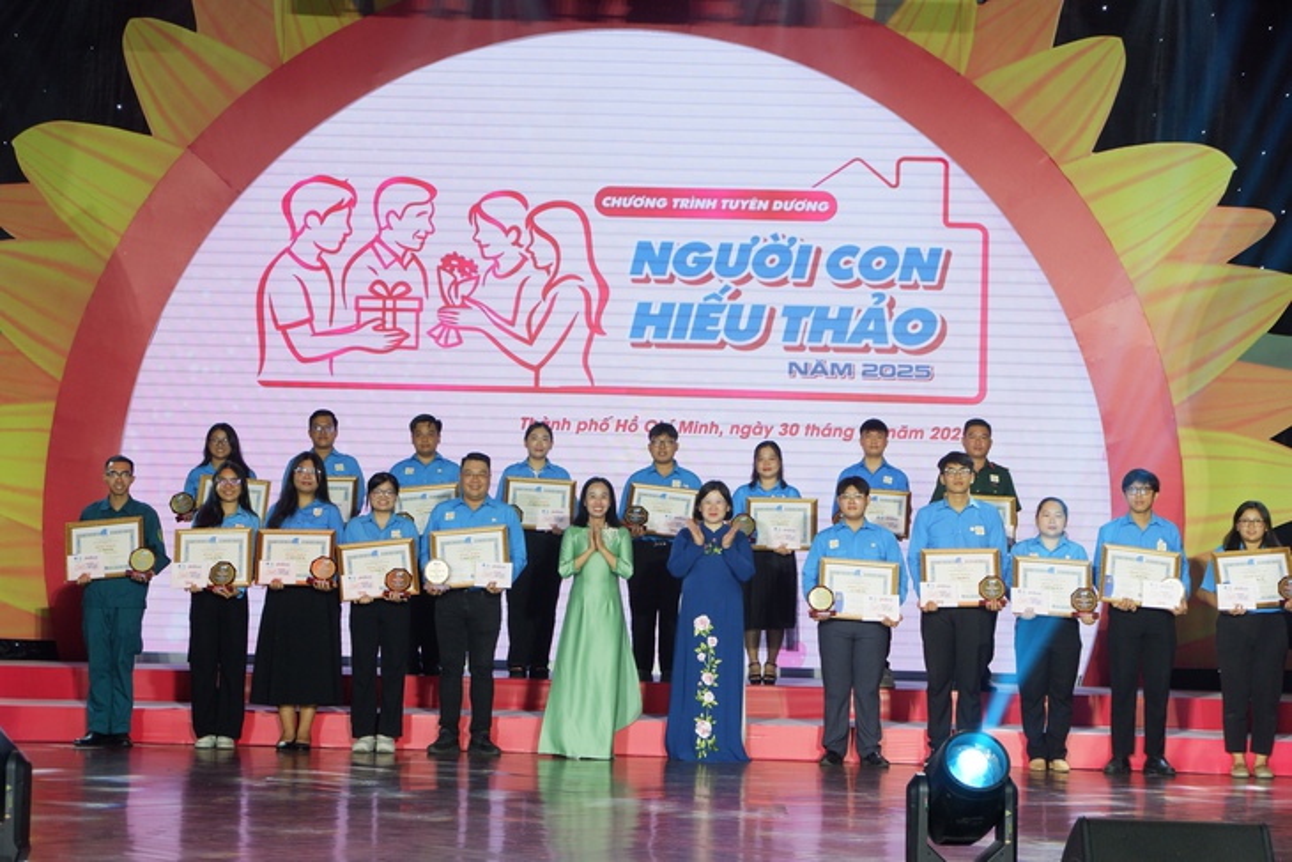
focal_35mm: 75
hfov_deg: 27.0
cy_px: 431
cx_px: 646
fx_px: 2692
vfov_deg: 18.2
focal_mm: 50
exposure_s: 1/105
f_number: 5.6
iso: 1000
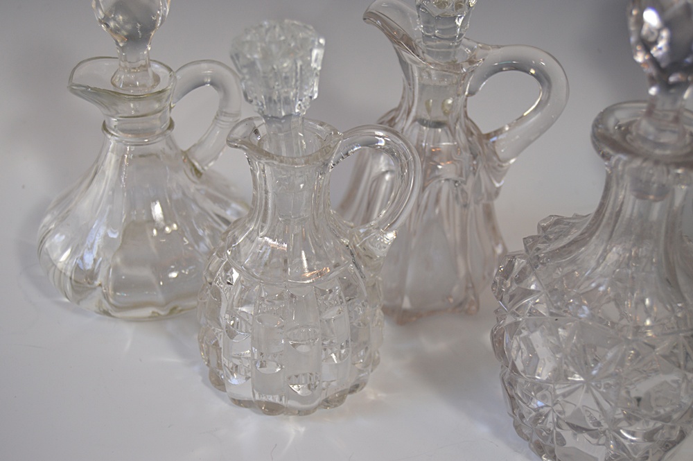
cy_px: 230
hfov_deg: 41.1
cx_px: 346
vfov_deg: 28.0
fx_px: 923
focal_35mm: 48
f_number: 5
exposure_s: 1/100
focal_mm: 32
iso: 400
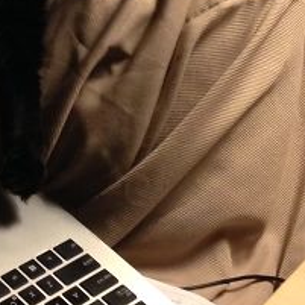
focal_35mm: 117
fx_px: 1166
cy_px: 30
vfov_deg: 14.7
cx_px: 11
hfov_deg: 14.7
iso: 250
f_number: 2.4
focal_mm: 4.12
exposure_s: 1/20
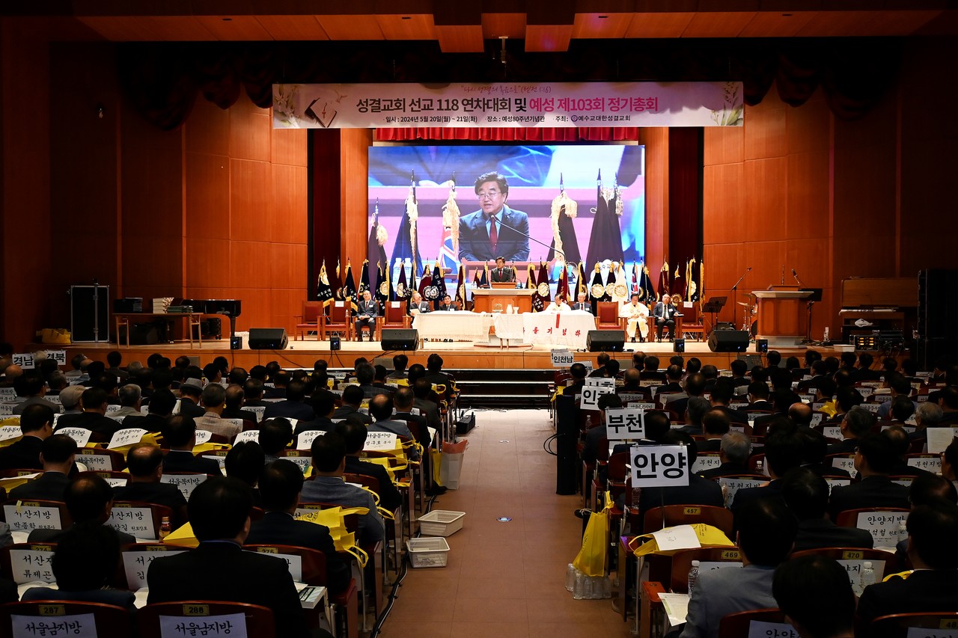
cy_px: 319
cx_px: 479
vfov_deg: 38.4
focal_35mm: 34
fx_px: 918
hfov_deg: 55.1
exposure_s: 1/125
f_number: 4.2
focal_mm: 23
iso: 1100
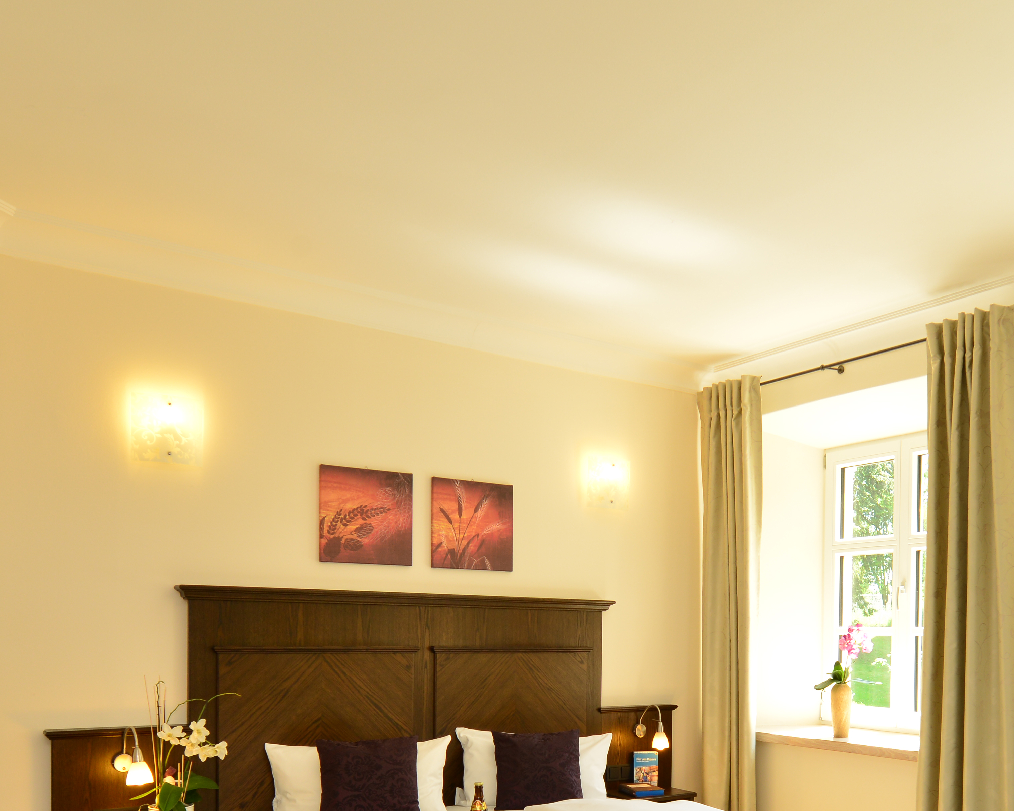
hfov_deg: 54.7
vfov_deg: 43.5
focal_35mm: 32
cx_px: 659
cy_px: 656
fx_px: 960
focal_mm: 14
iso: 200
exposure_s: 1/15
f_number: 8
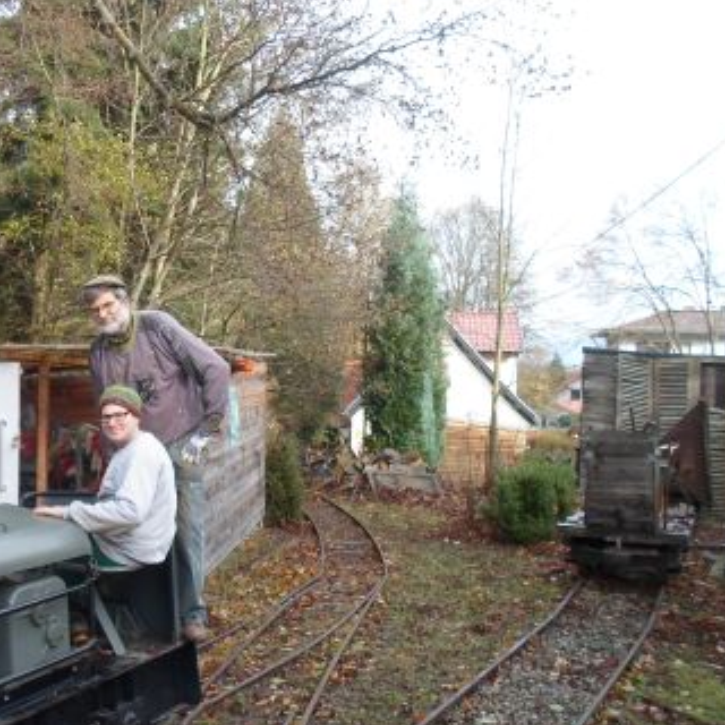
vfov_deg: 43.8
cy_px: 391
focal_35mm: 38
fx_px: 900
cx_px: 179
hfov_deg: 42.5
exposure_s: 1/180
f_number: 2.5
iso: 80
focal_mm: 4.5
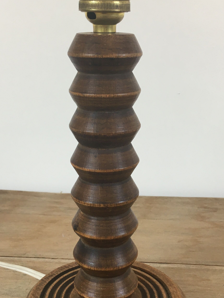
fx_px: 440
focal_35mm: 51
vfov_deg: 37.5
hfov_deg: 28.6
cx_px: 118
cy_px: 163
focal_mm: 4.15
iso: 25
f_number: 2.2
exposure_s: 1/33
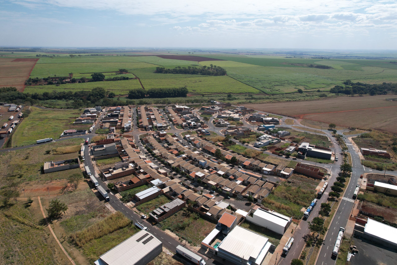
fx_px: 243
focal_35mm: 22
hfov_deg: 78.6
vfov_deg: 57.2
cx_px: 198
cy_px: 132
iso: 100
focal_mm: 8.38
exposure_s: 1/2500
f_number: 2.8
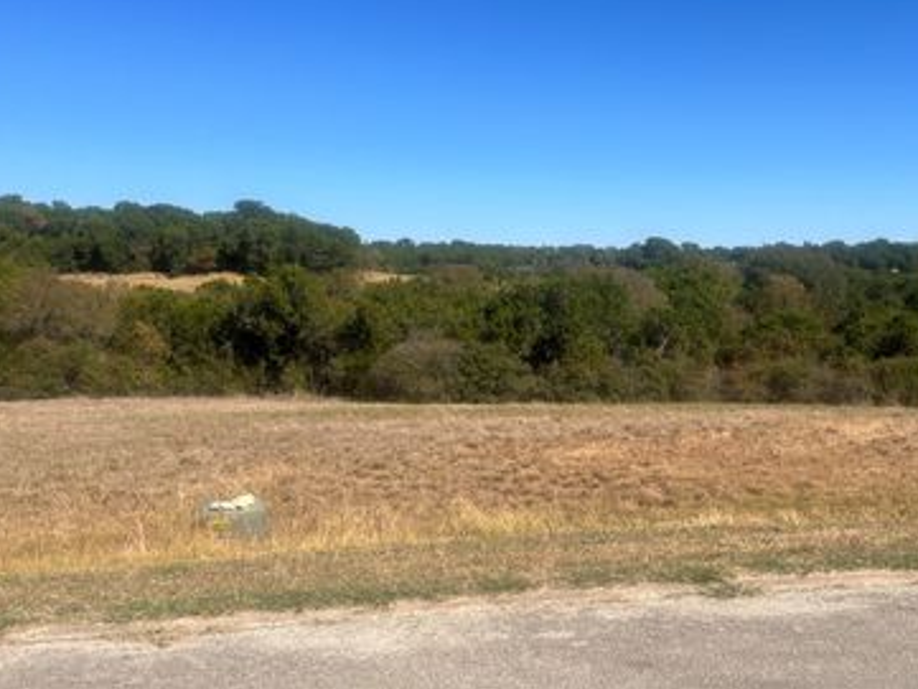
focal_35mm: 36
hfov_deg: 50.5
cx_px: 605
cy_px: 215
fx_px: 955
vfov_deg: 39.1
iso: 50
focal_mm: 5.1
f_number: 1.6
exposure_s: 1/4854
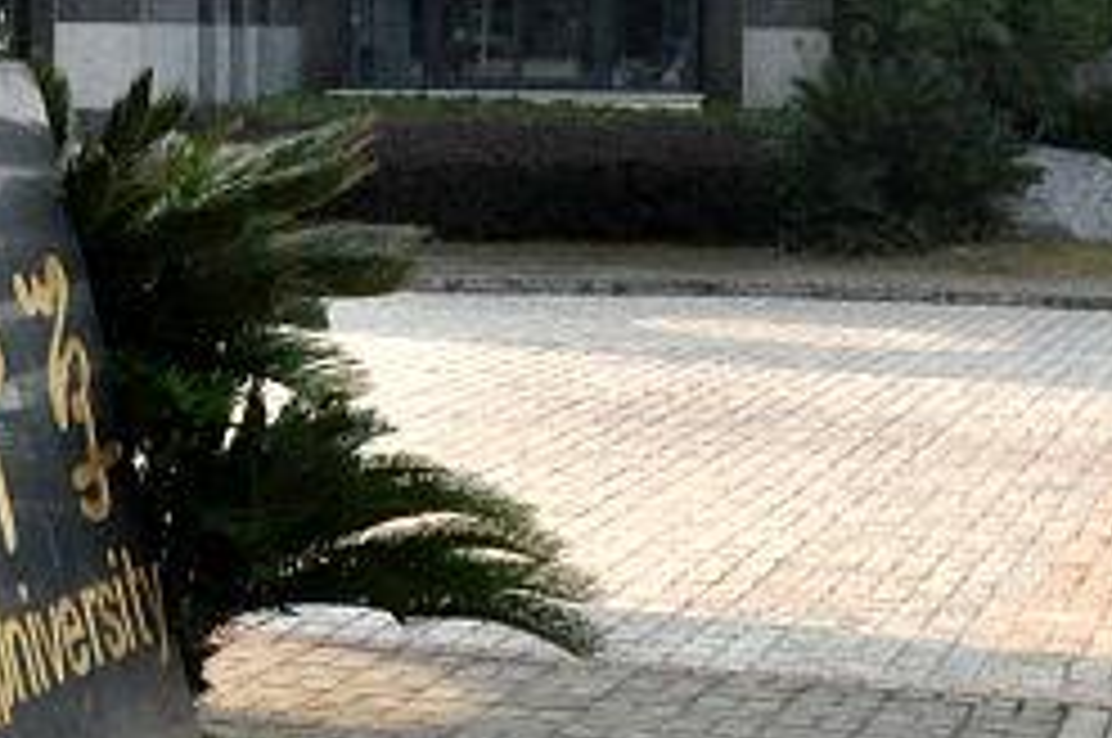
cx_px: -887
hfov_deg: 13.9
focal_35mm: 131
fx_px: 4041
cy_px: 56
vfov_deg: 10.4
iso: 800
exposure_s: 1/200
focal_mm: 18
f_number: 18
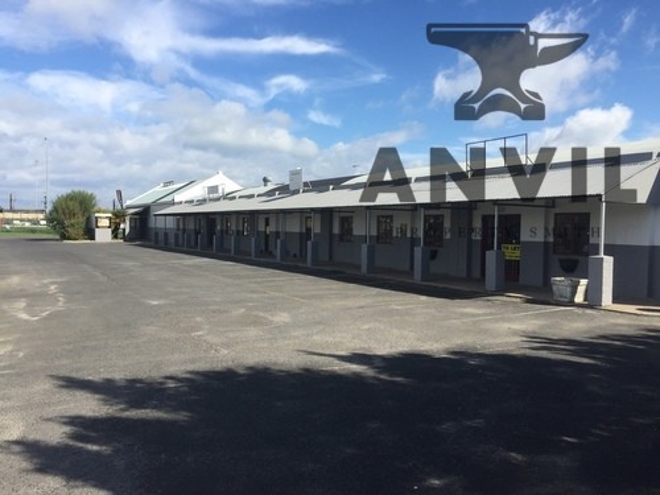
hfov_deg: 61.7
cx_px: 330
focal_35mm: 29
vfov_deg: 48.2
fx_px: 553
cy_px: 248
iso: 32
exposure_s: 1/2326
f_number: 2.2
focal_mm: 4.15
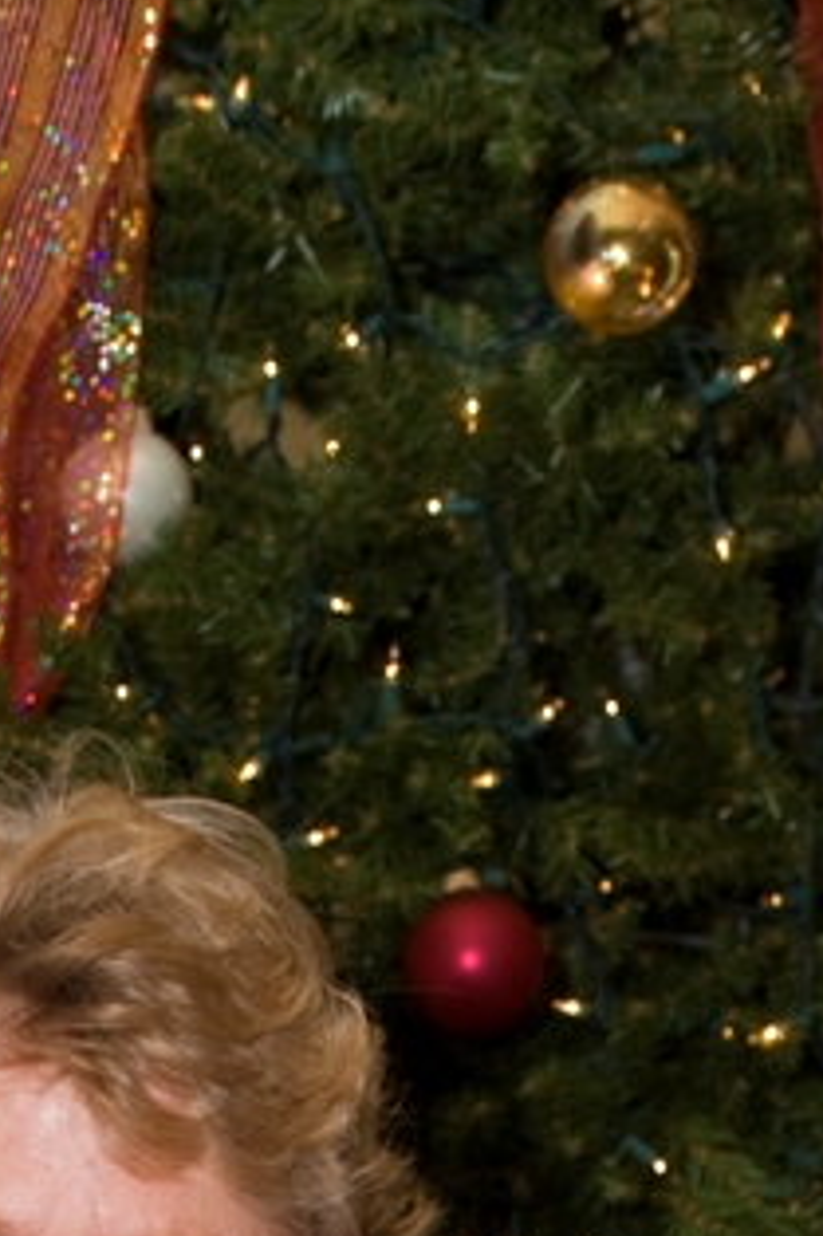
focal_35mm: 114
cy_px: 1921
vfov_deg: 16.2
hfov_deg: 12.0
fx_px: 3913
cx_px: 467
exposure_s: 1/60
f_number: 5
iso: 200
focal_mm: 35
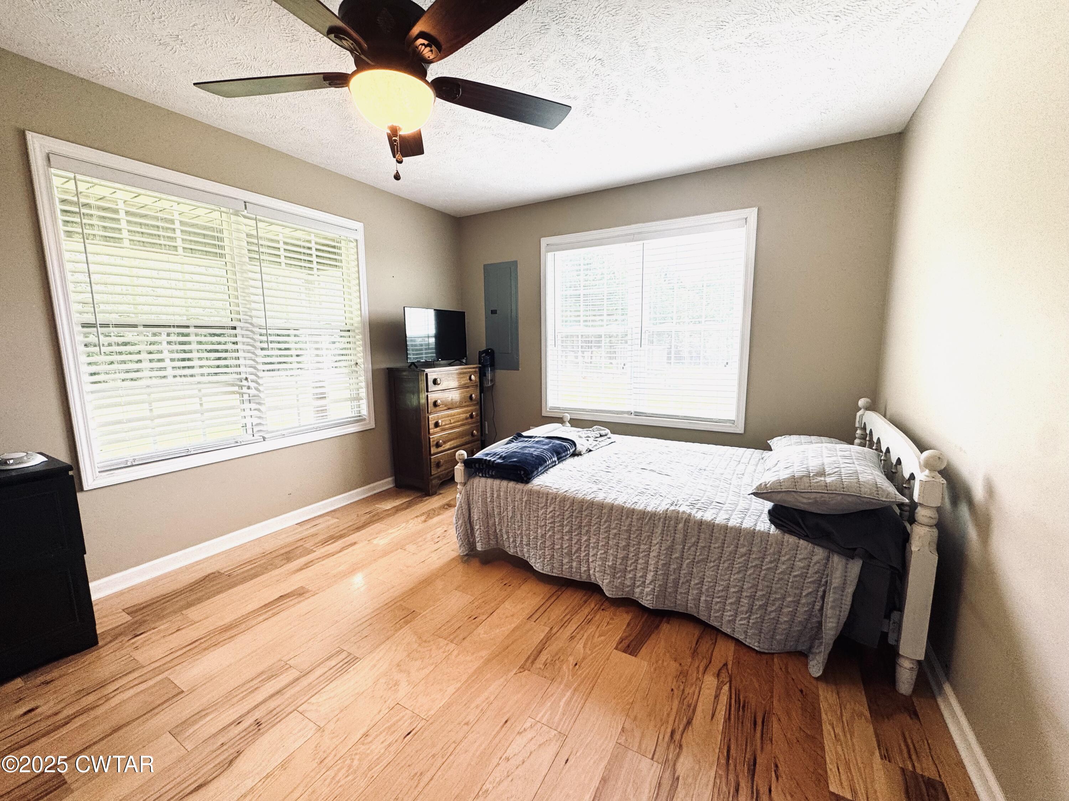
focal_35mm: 14
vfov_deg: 85.7
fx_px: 432
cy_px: 400
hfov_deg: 102.1
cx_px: 534
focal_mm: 2.22
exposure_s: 1/120
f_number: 2.2
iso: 64
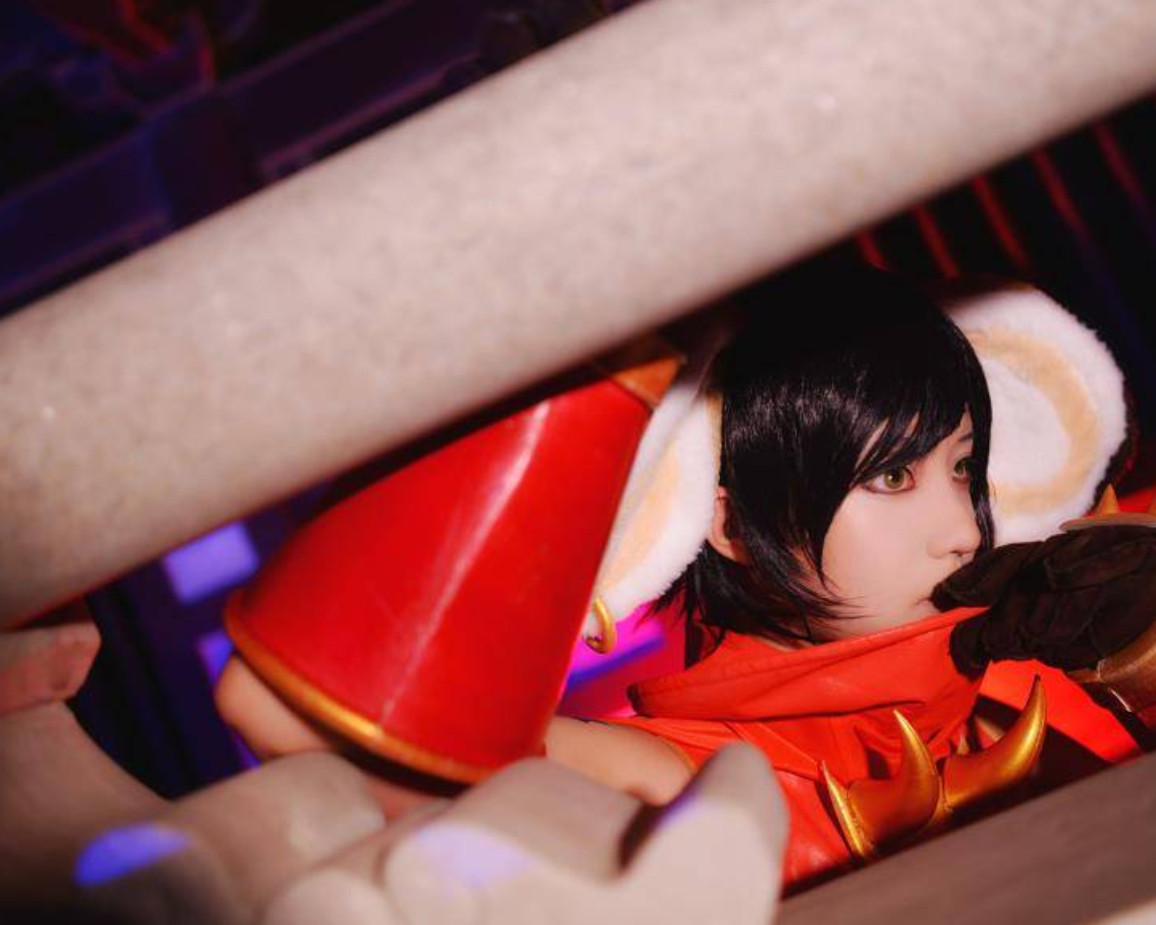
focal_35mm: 41
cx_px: 585
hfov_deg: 44.8
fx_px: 1403
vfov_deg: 36.5
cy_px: 471
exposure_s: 1/50
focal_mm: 35
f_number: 2
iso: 400
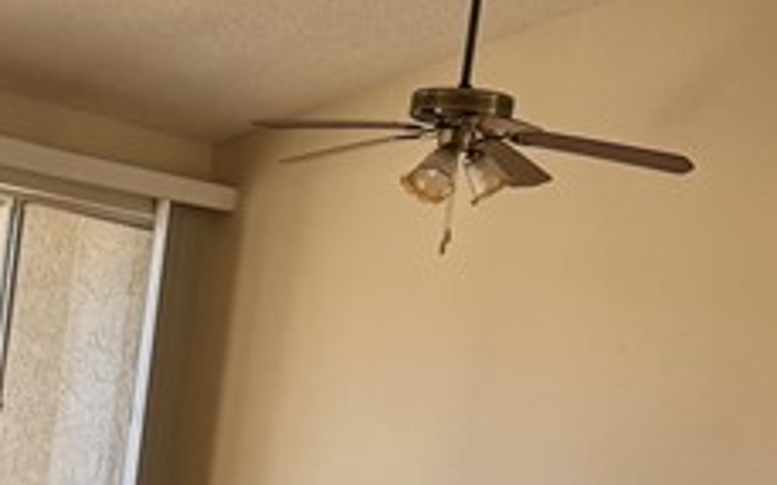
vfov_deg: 11.1
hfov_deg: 16.7
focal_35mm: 114
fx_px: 2413
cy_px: 685
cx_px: -373
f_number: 1.78
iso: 80
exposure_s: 1/361
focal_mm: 6.76
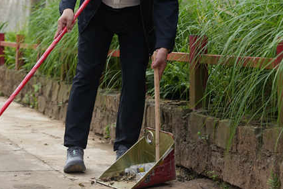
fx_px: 833
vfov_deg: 12.8
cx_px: 100
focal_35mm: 106
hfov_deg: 19.2
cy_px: 22
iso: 400
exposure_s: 1/2000
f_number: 2.8
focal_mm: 56
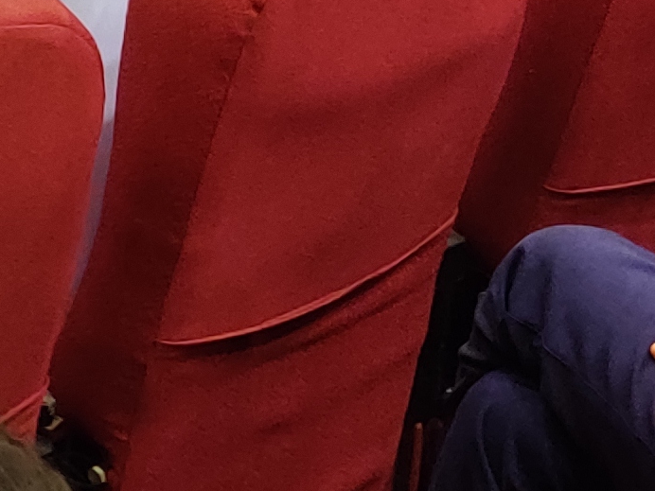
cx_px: -777
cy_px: -135
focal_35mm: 156
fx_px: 2952
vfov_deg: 9.4
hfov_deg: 11.1
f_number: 1.75
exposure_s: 1/17
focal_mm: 4.75
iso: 2500
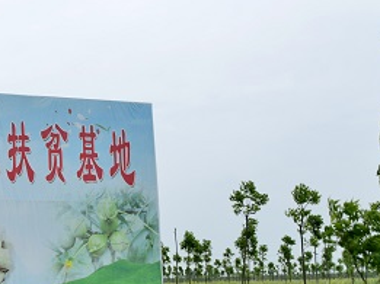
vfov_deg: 23.6
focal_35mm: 62
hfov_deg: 28.8
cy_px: 146
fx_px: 680
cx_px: -22
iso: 100
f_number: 4
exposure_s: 1/500
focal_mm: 24
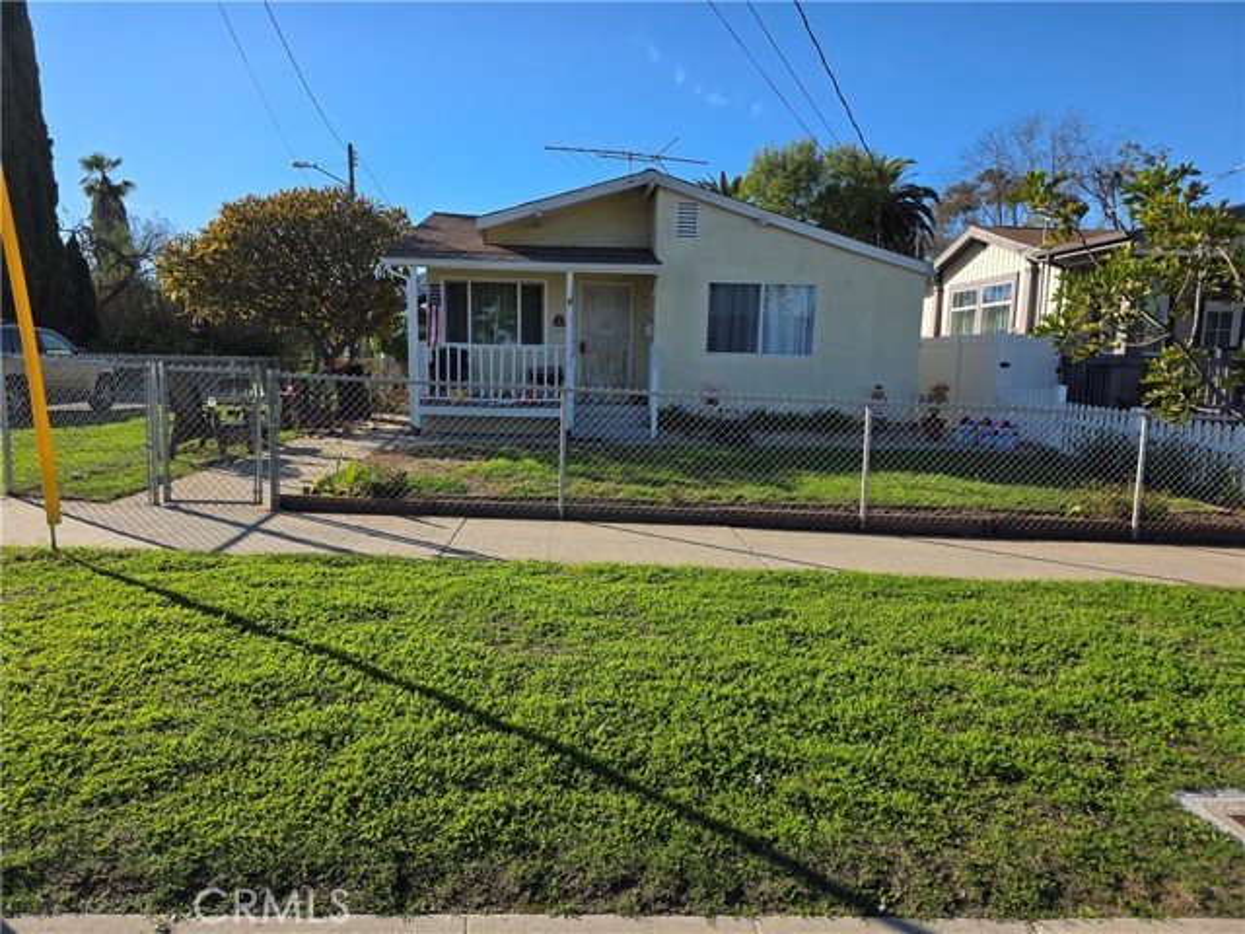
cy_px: 467
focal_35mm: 23
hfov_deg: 73.9
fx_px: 827
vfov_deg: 58.9
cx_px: 622
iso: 80
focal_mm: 6.3
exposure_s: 1/4434
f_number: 1.7
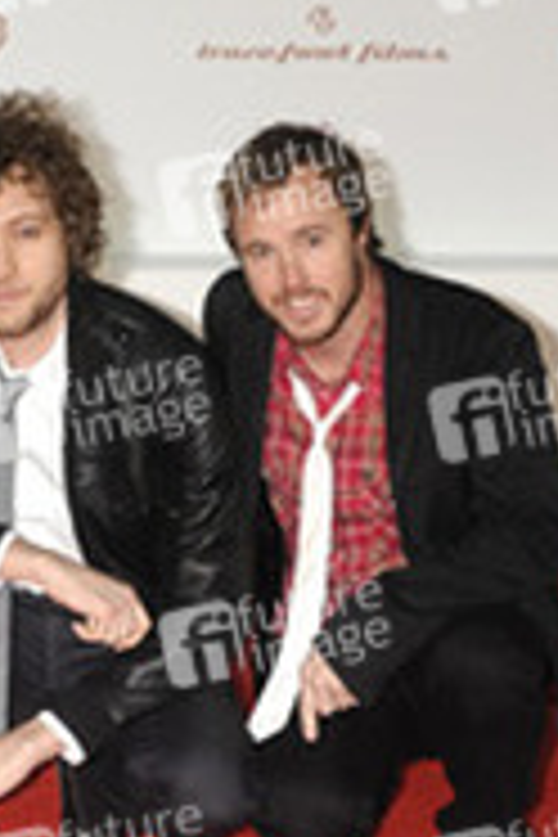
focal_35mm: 170
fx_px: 3952
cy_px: 522
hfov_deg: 7.9
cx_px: -295
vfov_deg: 12.1
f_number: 5
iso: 800
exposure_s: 1/125
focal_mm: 70
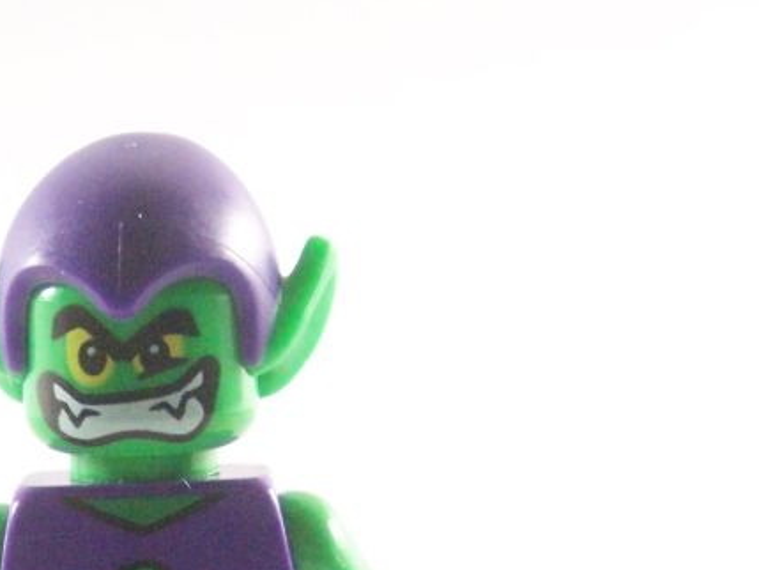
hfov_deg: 12.3
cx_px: 163
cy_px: 559
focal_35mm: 160
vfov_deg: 9.2
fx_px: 3509
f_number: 3.2
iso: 400
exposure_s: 1/60
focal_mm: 11.1
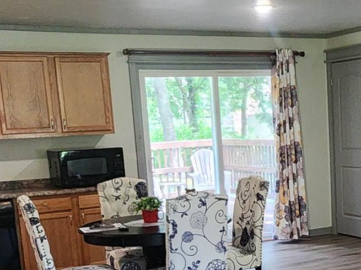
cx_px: 295
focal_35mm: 61
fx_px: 636
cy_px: 261
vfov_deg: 23.2
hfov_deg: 30.8
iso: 320
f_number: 2.2
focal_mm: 2.2
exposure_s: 1/60
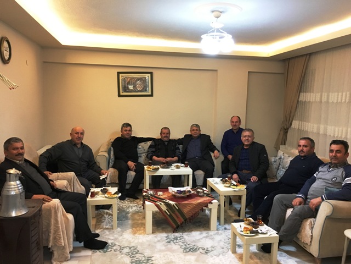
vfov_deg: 48.2
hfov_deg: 61.7
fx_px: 294
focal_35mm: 29
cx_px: 176
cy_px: 132
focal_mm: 4.15
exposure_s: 1/25
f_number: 2.2
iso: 200
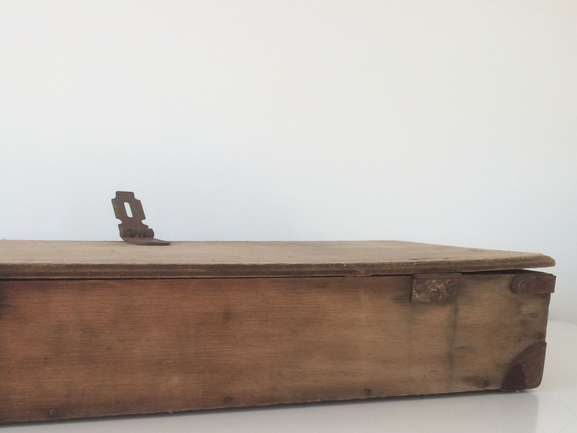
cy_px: 328
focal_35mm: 45
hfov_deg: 41.3
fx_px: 750
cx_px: 171
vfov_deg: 31.6
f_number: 2.2
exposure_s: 1/295
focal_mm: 4.15
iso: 32
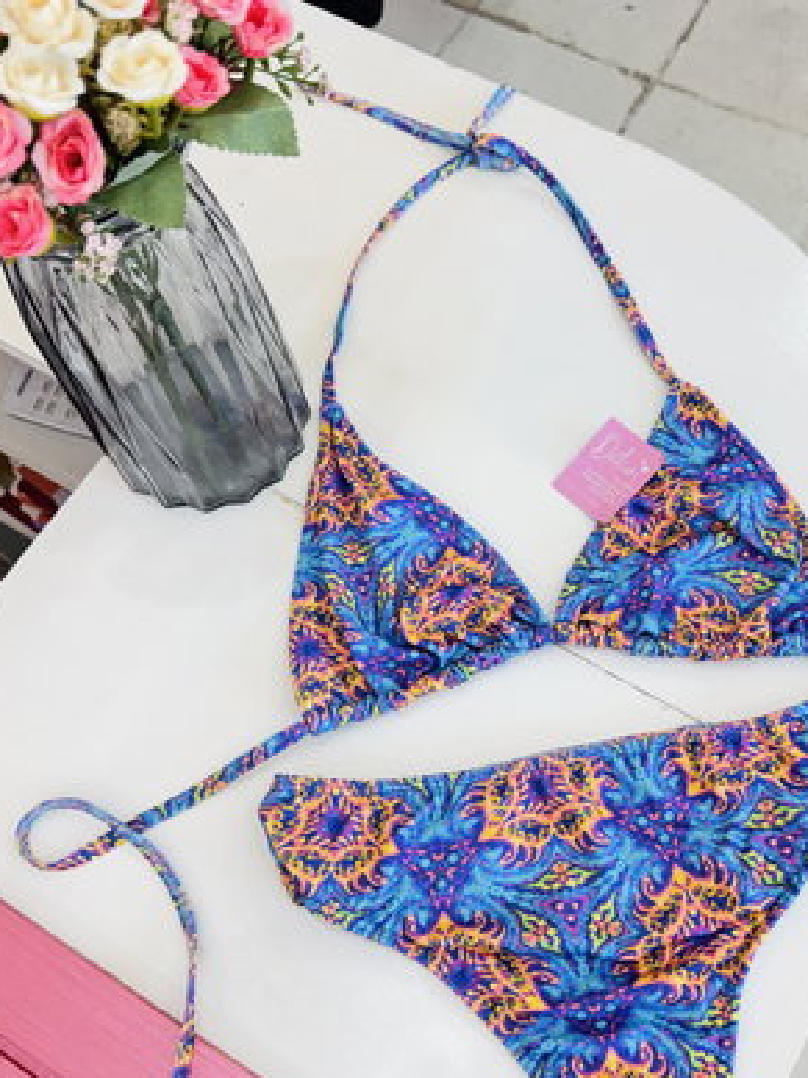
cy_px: 652
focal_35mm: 33
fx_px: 1027
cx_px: 516
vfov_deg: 54.9
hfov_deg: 42.5
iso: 80
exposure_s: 1/100
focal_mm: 6.76
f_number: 1.78
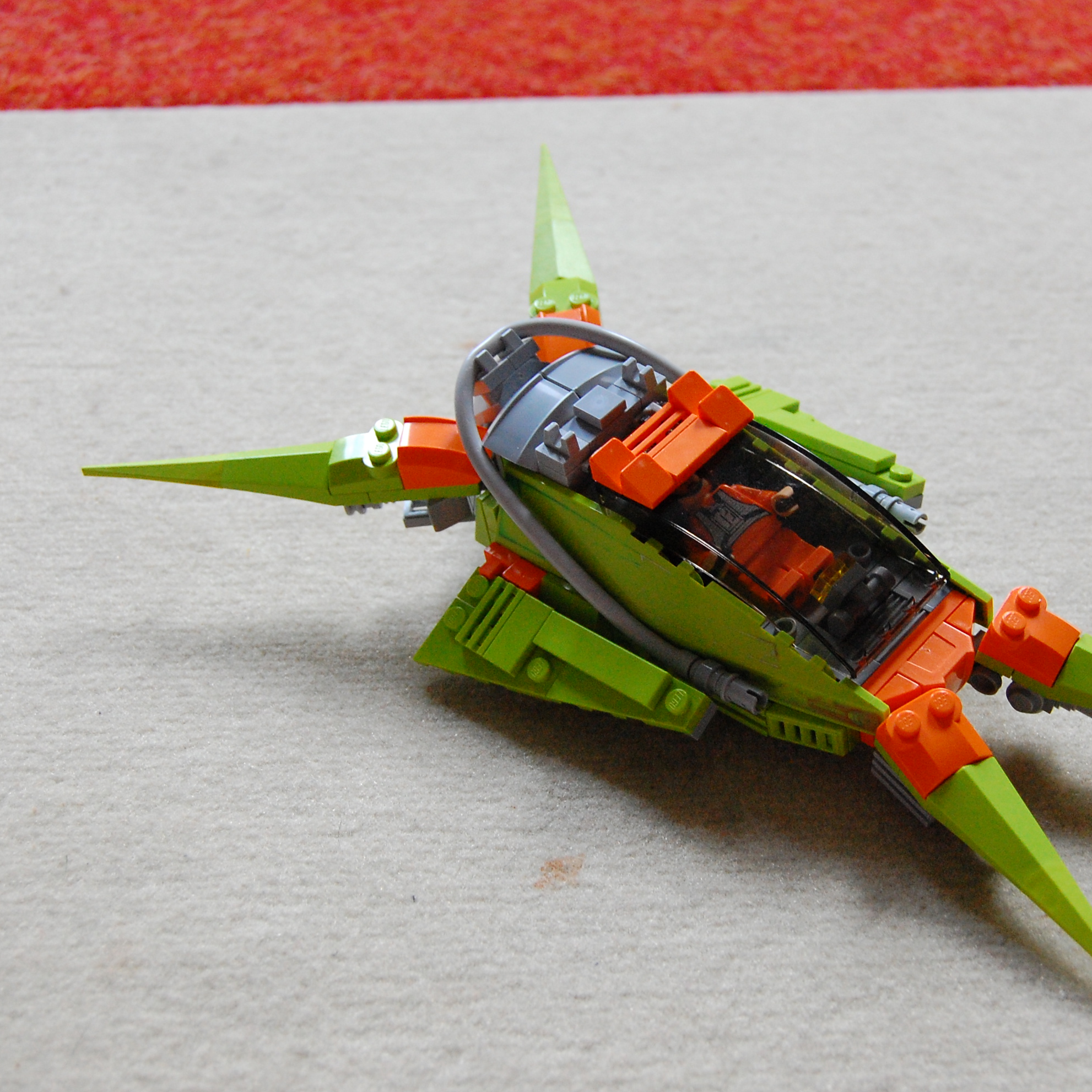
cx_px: 727
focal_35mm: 58
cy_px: 544
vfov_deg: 29.6
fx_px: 2070
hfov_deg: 29.4
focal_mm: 30
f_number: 5.6
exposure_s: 1/125
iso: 1600
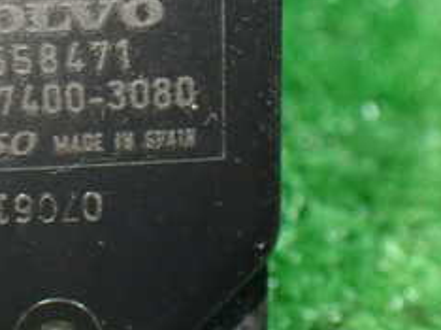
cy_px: 92
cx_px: 19
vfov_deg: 19.0
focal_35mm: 77
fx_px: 980
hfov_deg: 24.4
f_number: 2.3
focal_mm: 5.4
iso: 800
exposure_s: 1/80
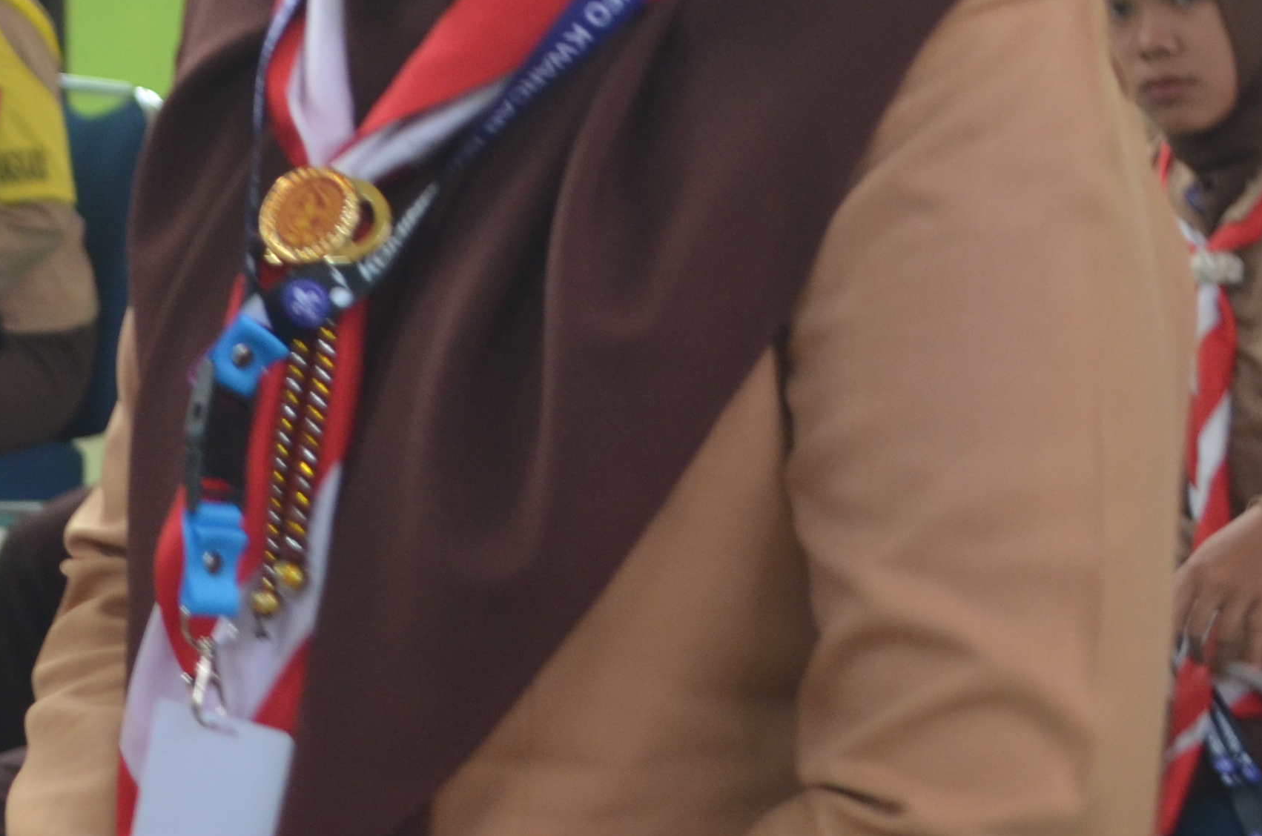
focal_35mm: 165
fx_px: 5773
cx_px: -87
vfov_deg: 8.3
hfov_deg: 12.3
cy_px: 188
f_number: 5
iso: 500
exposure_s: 1/60
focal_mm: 38
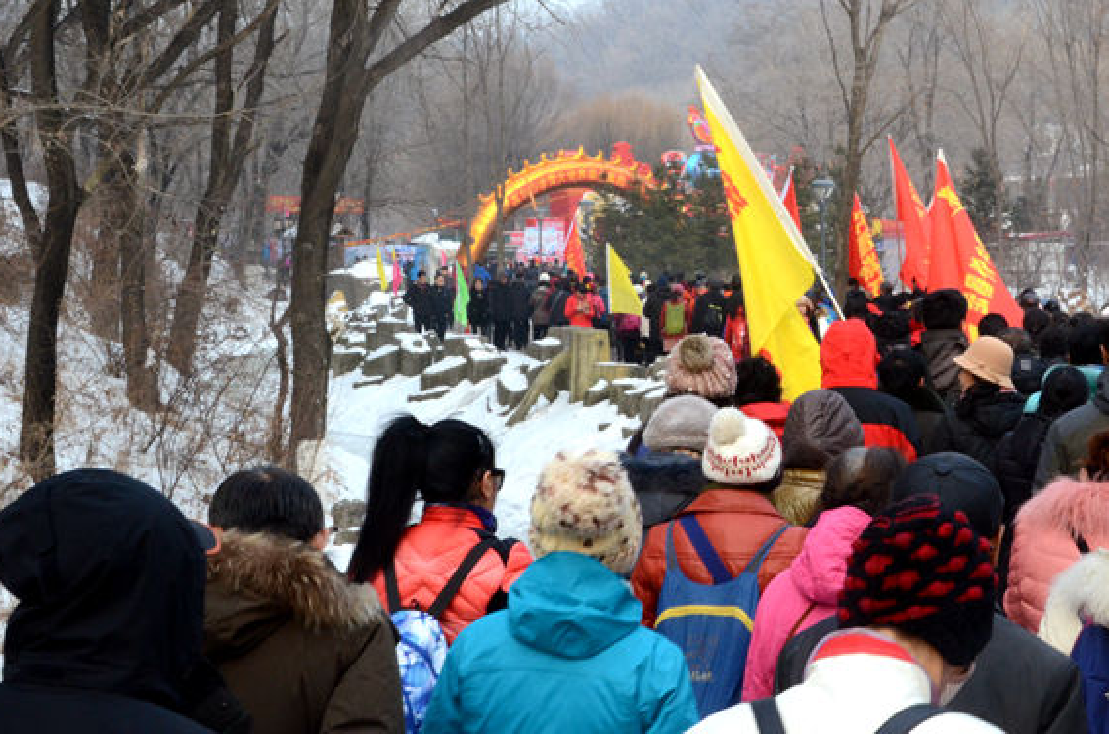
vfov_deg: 18.8
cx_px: 755
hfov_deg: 27.9
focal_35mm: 72
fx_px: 2212
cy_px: 391
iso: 1250
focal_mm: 34
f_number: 22
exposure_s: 1/80
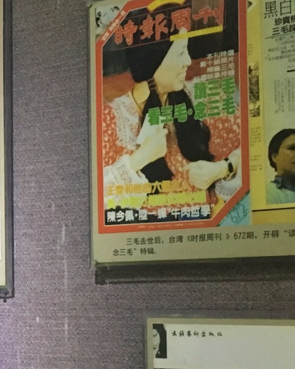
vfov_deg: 19.7
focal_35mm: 97
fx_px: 1059
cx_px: -164
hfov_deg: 14.6
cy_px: 241
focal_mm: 4.15
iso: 200
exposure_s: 1/25
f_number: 2.2
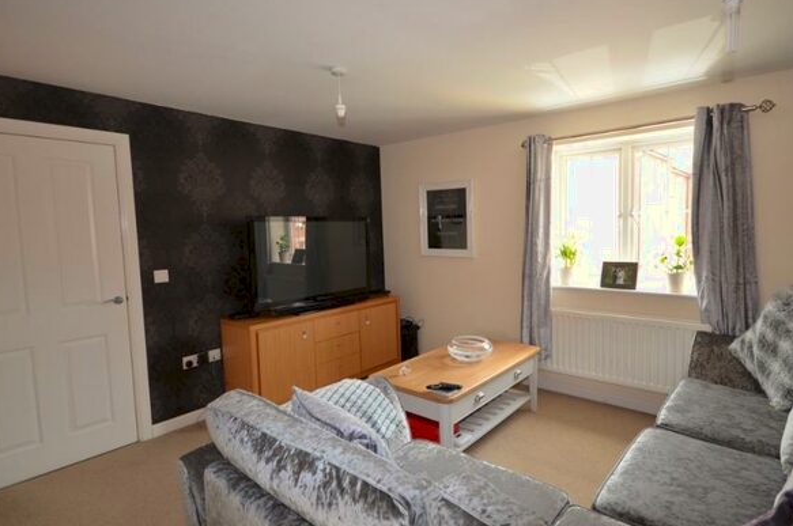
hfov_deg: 89.9
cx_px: 424
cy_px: 254
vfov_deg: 67.2
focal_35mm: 18
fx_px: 396
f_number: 4
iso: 560
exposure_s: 1/60
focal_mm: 10
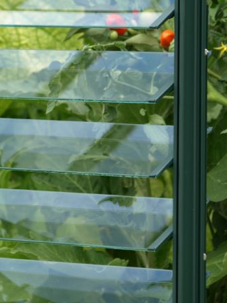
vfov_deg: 3.6
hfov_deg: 2.7
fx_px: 4875
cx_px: 31
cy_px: 73
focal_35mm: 557
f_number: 3.2
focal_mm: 123
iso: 100
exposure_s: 1/250
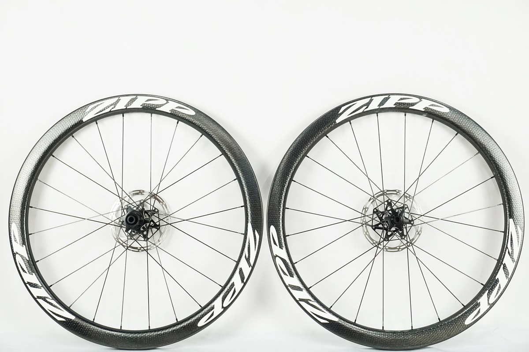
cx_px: 264
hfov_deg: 36.9
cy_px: 176
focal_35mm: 54
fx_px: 793
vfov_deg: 25.1
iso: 2000
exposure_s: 1/50
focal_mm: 36
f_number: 10
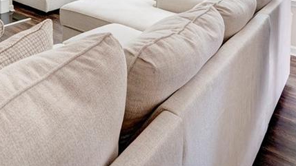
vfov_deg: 26.7
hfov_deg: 52.4
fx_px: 275
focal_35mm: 35
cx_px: 52
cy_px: -66
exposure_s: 1/100
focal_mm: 14
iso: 1000
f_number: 8
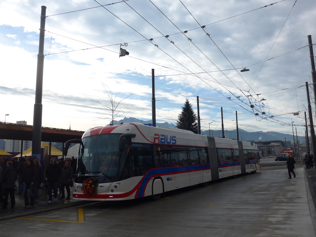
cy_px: 118
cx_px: 158
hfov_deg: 58.4
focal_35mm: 31
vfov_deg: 45.4
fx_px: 283
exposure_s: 1/1600
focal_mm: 6.5
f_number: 2.8
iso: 80
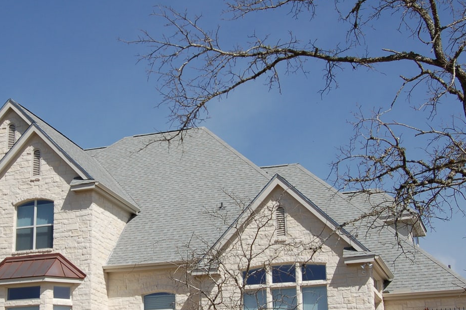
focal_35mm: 73
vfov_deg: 18.6
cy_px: 185
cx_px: 143
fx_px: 944
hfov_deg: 27.5
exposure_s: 1/400
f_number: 10
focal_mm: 30
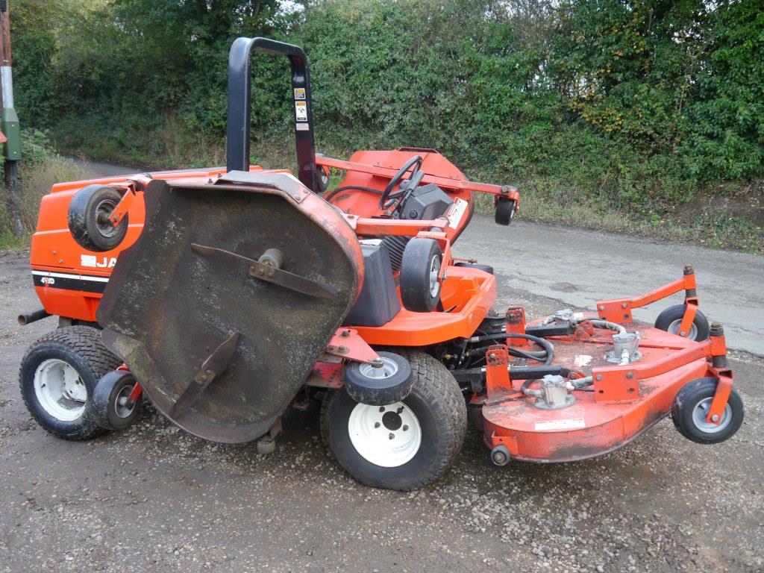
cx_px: 382
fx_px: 706
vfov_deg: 44.2
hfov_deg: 56.8
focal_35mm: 32
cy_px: 286
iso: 250
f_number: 3.8
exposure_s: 1/60
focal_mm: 16
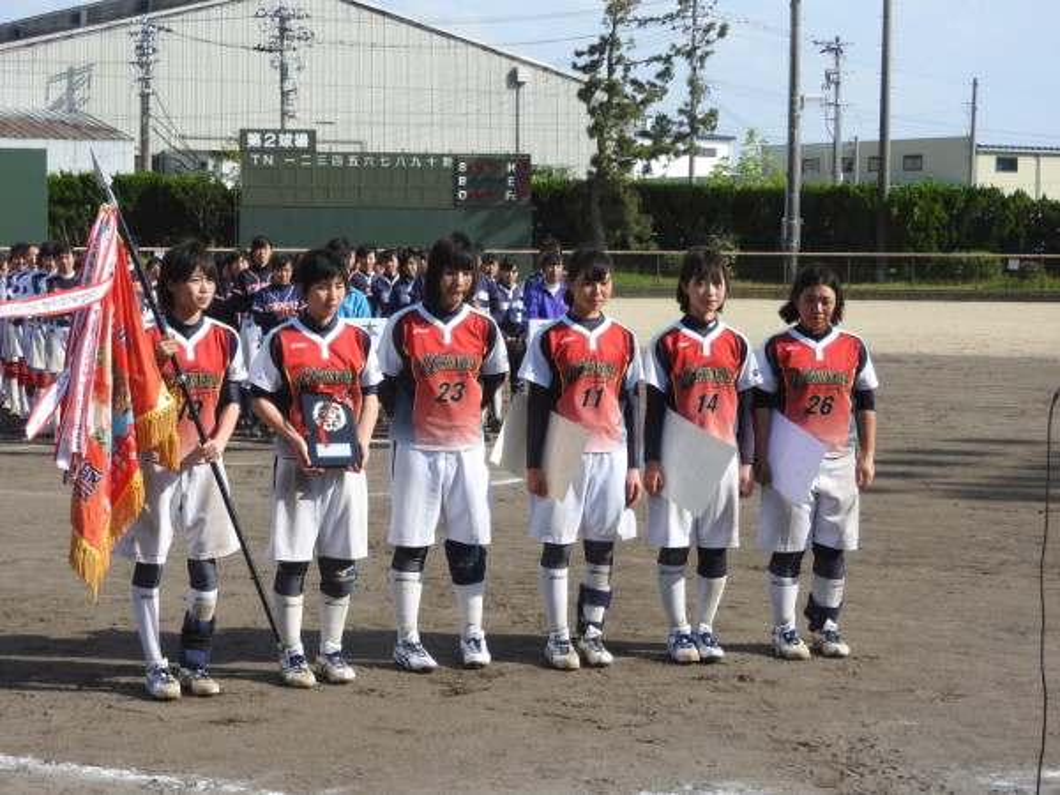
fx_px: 2450
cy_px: 398
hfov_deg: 24.4
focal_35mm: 80
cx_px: 530
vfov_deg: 18.4
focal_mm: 14.3
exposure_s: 1/640
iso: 100
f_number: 4.5
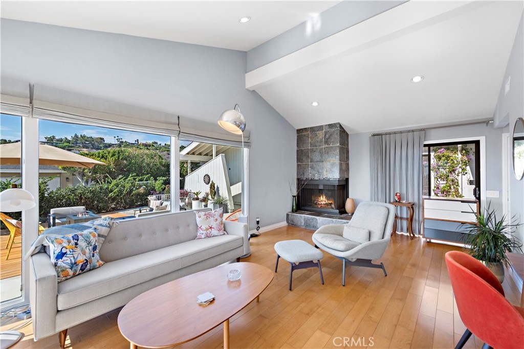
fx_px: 204
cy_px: 174
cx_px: 262
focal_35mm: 14
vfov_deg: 81.2
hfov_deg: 104.2
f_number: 7.1
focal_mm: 14
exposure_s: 1/5
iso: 125
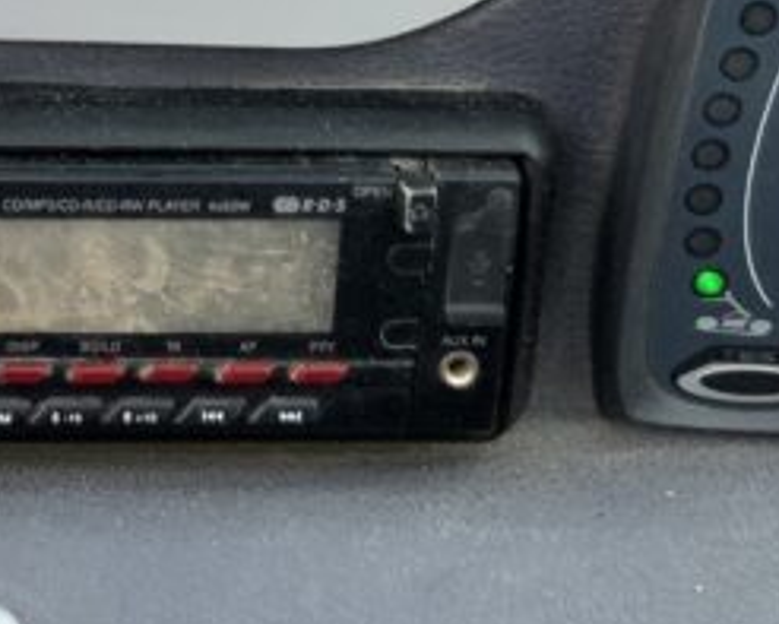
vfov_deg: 12.2
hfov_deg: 15.8
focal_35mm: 118
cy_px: -421
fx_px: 2722
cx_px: -117
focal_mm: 3
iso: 40
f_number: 1.8
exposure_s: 1/122
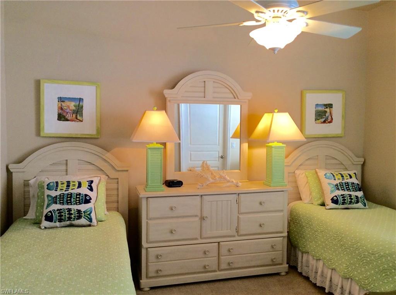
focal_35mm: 32
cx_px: 198
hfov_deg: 56.9
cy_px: 148
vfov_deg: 44.0
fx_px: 365
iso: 50
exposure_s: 1/24
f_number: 2.4
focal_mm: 3.3
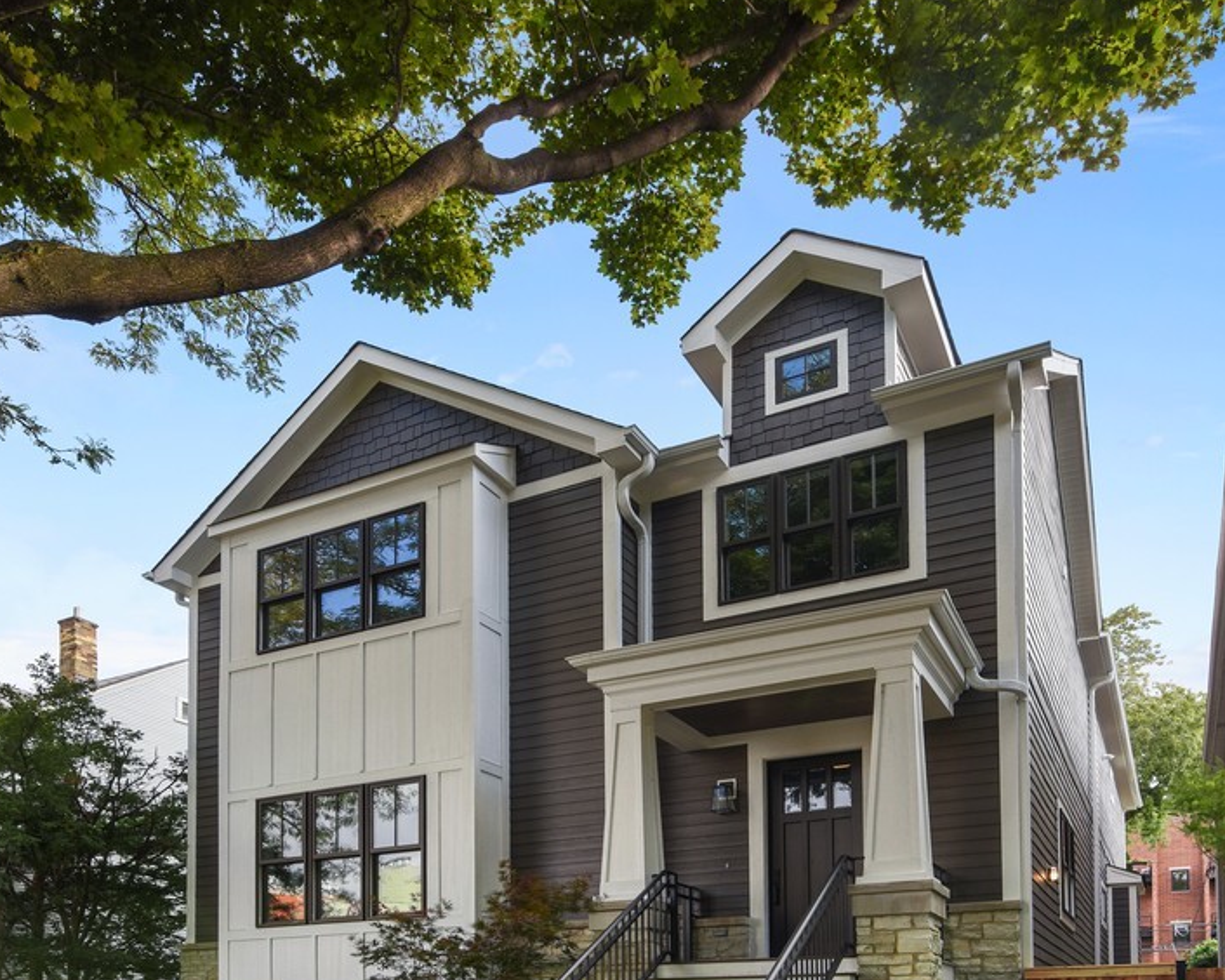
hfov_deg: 72.6
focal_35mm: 23
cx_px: 603
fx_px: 834
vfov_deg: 60.4
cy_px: 582
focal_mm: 16
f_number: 8
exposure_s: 1/160
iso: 400
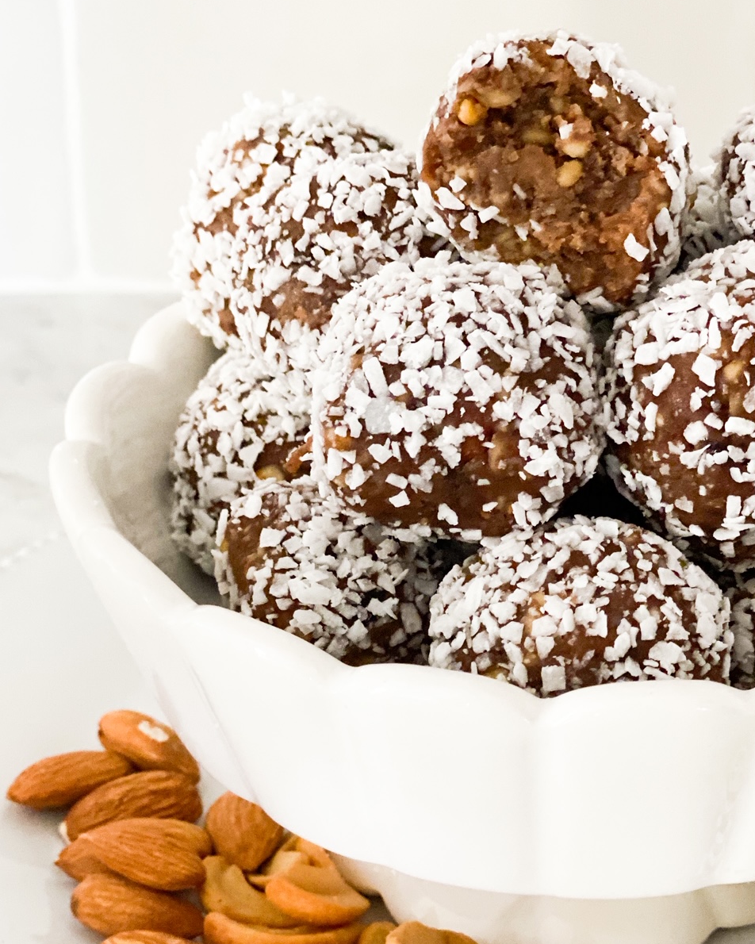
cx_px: 497
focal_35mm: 86
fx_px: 2402
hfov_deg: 17.8
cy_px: 724
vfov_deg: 22.0
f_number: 2
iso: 400
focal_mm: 6
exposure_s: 1/30
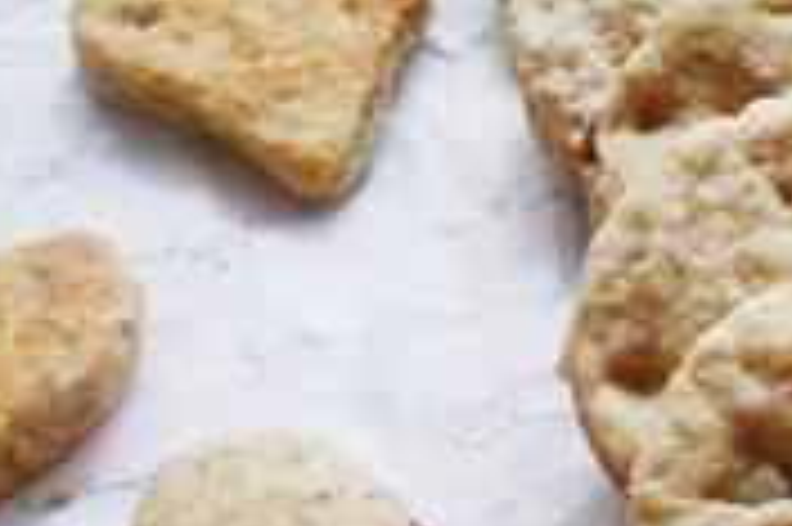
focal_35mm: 103
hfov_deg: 18.8
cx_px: 932
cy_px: 288
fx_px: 2264
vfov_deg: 13.3
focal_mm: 5.1
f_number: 3.4
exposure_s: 1/30
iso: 320
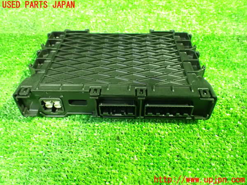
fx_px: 214
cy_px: 92
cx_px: 124
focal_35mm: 30
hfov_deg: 60.0
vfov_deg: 46.8
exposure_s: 1/20
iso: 1600
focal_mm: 5.4
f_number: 2.3
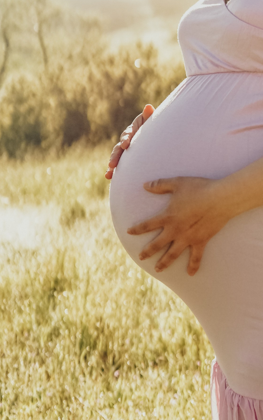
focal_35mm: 82
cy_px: 52
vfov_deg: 24.6
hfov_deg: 15.7
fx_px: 940
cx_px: 242
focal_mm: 35
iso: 1600
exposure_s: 1/8000
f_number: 2.2
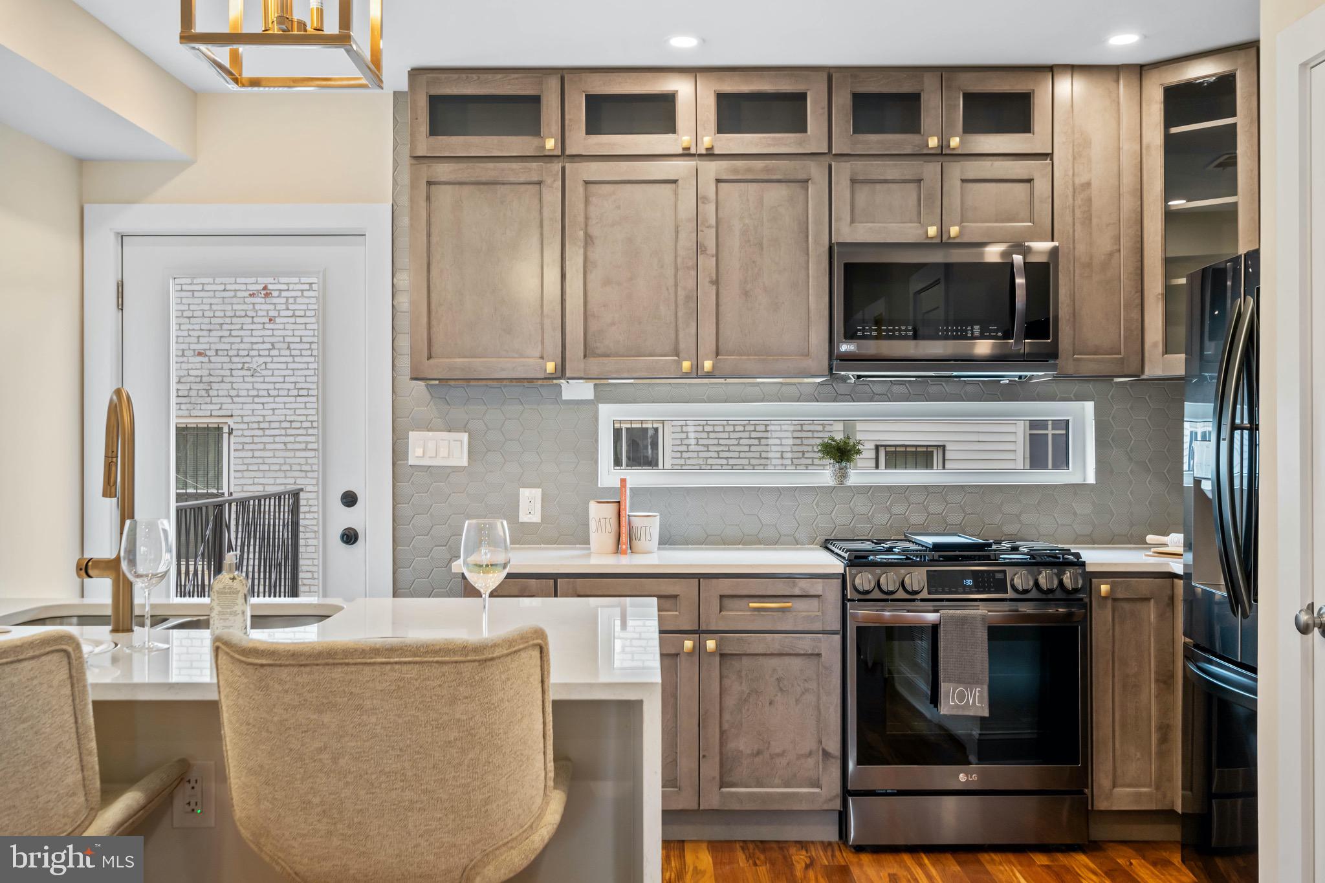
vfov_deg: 37.8
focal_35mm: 35
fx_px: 1288
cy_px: 442
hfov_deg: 54.4
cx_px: 662
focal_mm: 35
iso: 320
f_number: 8
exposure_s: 1/13
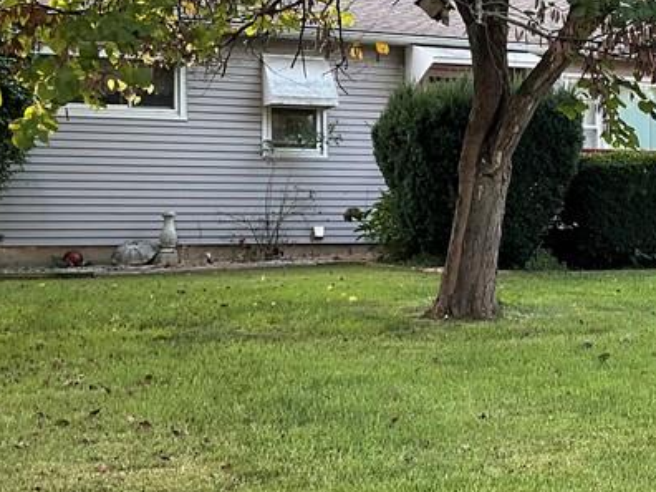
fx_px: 1421
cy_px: 227
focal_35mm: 75
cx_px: 628
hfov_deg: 25.0
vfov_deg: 19.6
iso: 32
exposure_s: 1/120
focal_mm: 3
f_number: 1.8
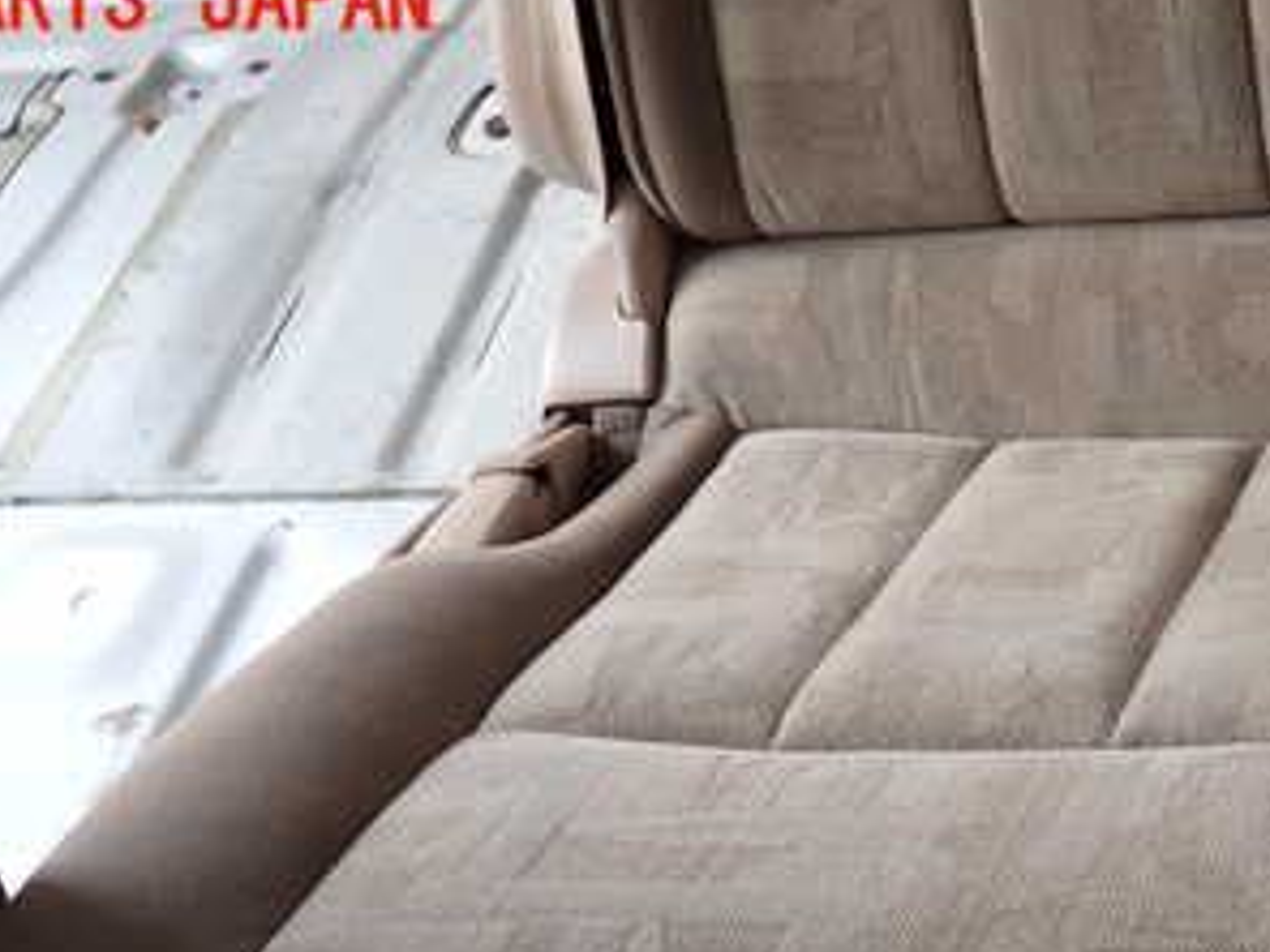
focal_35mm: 73
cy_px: 913
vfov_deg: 19.7
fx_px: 2678
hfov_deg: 26.4
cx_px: 940
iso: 200
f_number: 2.5
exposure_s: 1/60
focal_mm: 6.37
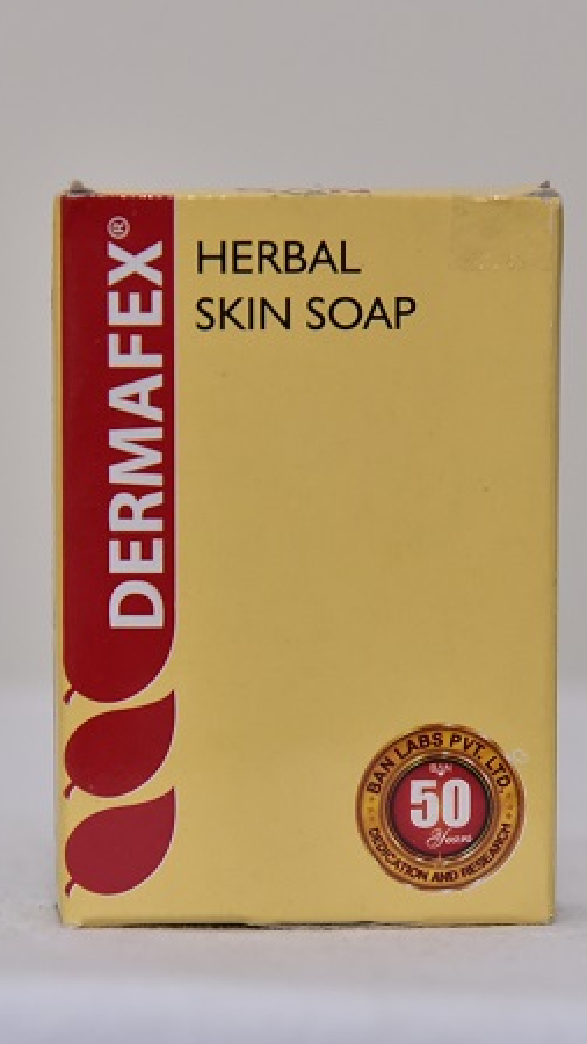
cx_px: 297
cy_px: 548
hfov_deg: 8.3
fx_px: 4069
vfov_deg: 14.6
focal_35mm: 147
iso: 1600
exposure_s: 1/160
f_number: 5.6
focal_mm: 120
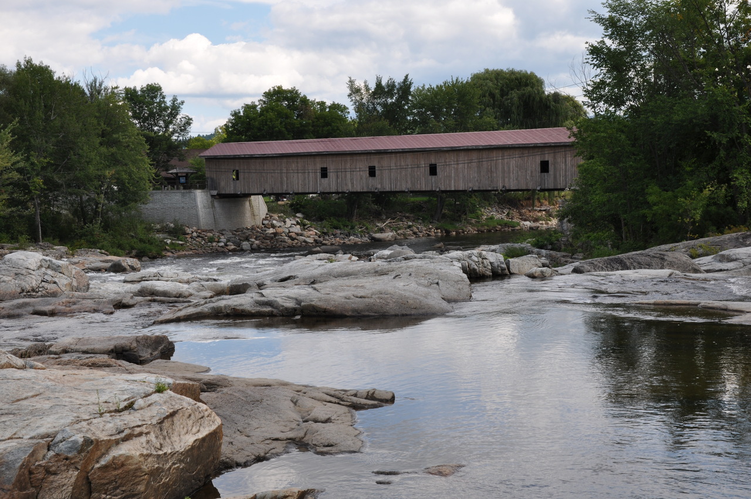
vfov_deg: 25.7
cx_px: 376
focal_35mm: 52
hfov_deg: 37.9
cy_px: 250
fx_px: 1094
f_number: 13
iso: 200
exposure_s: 1/160
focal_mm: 35
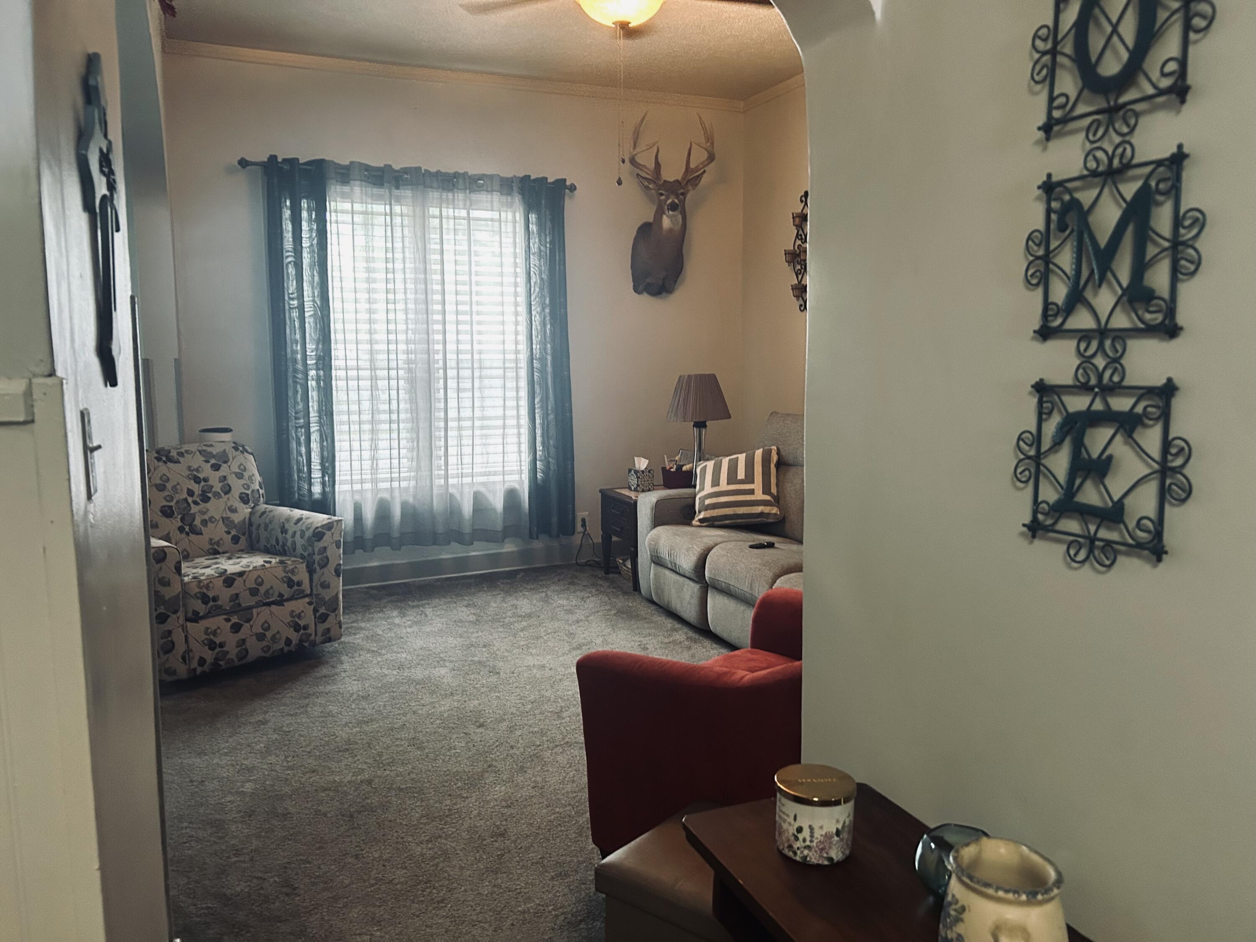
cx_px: 628
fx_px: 943
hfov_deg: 67.3
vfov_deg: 53.1
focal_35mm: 26
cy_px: 471
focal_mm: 5.7
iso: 320
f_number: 1.5
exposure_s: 1/60
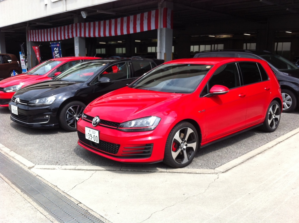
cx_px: 150
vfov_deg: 40.6
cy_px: 112
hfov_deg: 52.7
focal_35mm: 35
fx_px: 302
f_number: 2.8
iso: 80
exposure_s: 1/773
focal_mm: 3.85
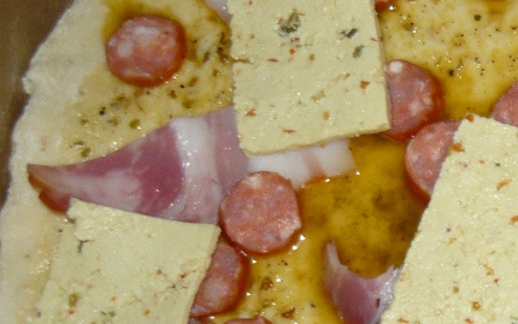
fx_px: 1313
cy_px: 296
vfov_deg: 13.9
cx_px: 653
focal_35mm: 93
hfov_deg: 20.6
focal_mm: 5.5
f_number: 2.8
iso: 100
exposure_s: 1/30
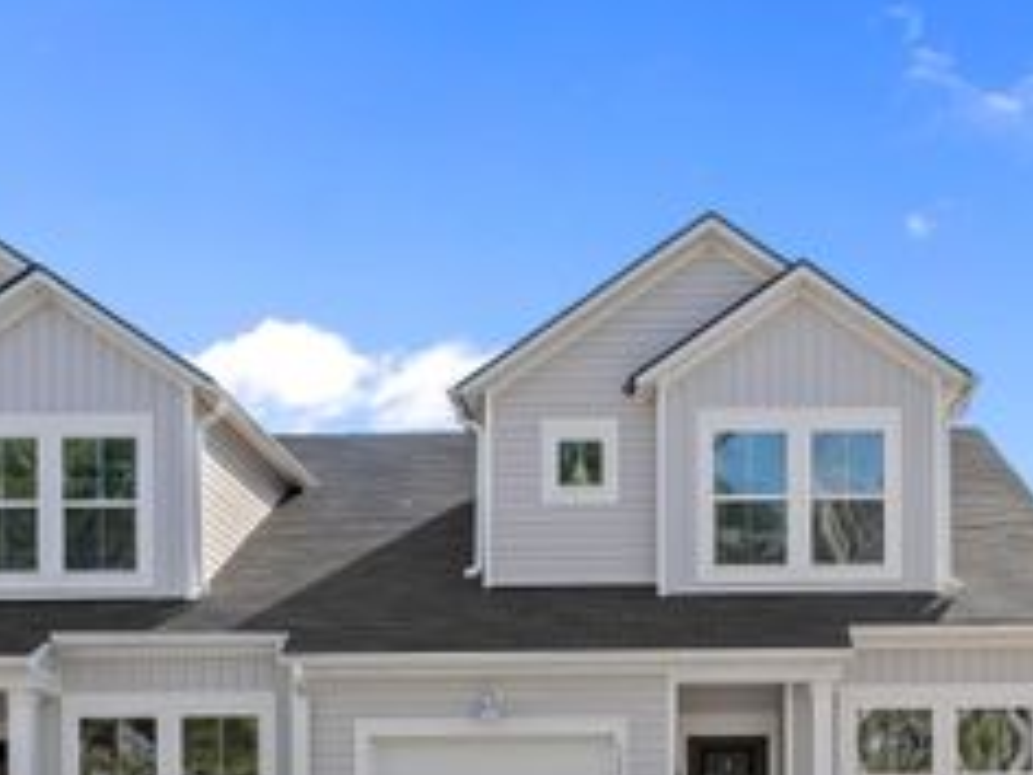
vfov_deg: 28.0
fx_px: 1522
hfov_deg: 37.0
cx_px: 700
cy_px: 606
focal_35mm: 51
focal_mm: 25
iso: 320
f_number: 8
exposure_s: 1/320
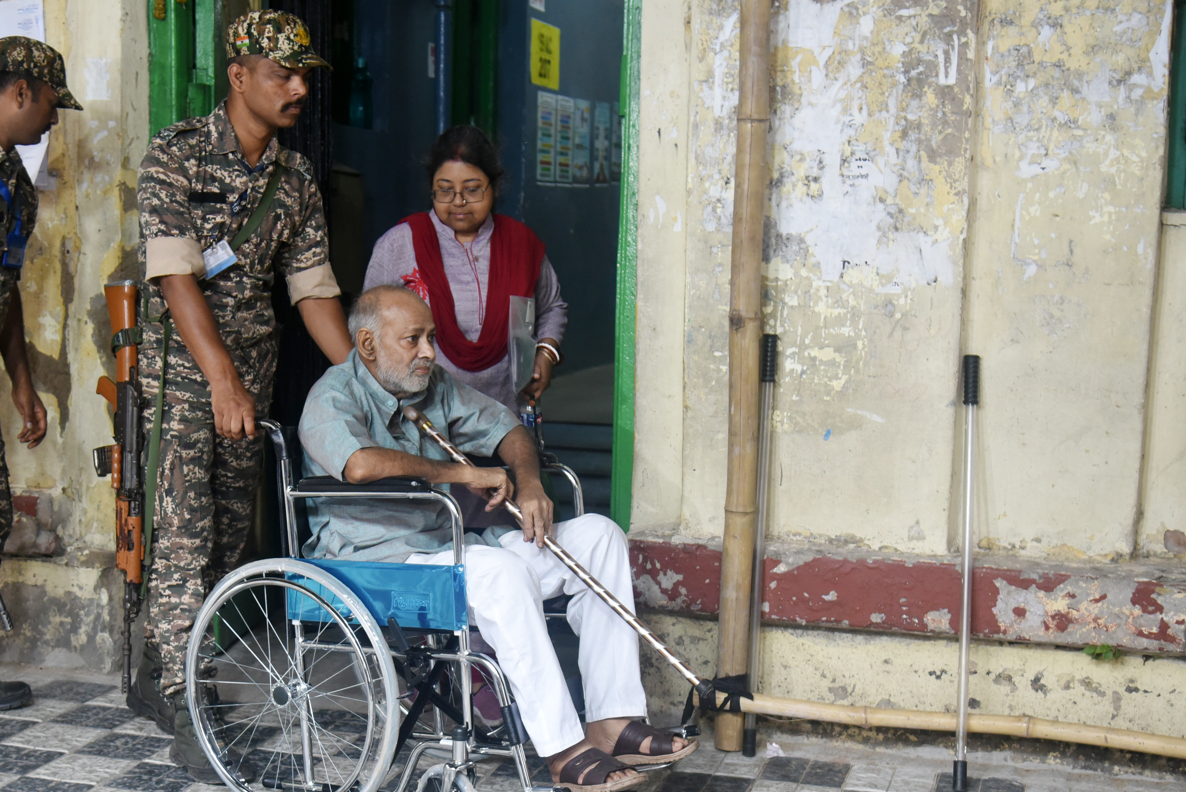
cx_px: 454
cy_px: 448
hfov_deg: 36.1
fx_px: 1813
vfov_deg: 24.6
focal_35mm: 55
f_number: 4
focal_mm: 44
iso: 2000
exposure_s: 1/250
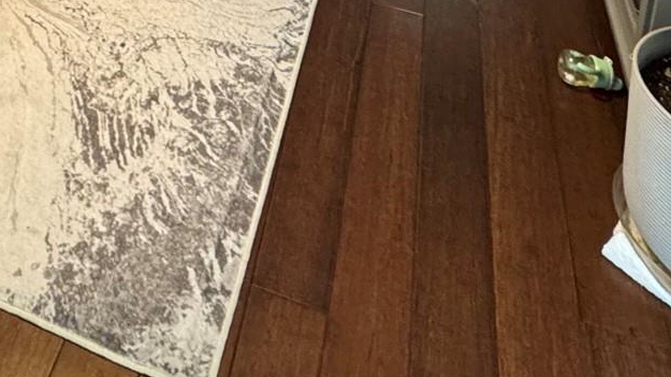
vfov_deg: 17.6
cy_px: -358
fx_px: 889
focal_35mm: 50
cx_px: 62
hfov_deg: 38.4
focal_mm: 2.22
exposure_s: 1/60
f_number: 2.2
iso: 320
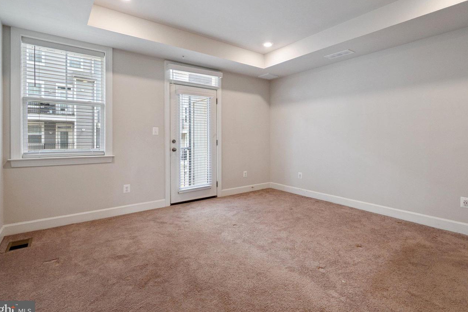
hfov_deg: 93.2
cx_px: 243
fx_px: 221
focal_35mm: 17
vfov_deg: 70.3
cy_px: 143
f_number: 5.6
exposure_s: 1/80
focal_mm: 10
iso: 400
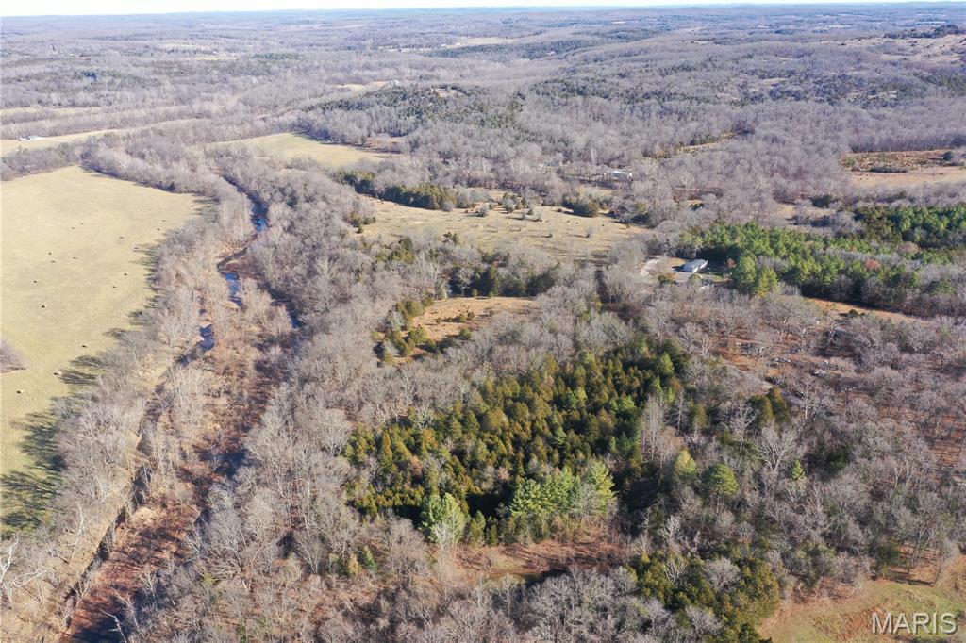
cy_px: 322
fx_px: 751
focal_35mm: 28
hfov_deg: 65.5
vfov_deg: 46.4
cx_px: 483
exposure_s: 1/200
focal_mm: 10.26
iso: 100
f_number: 5
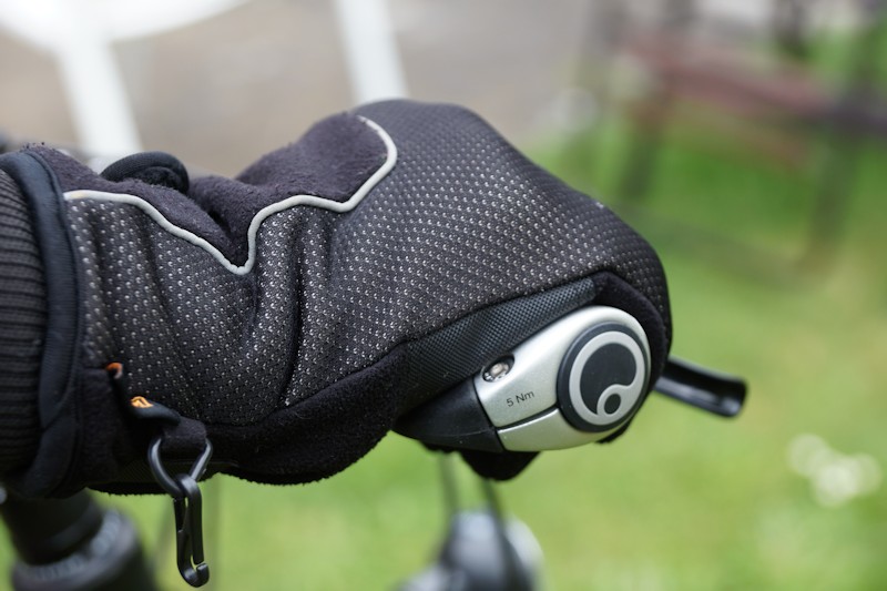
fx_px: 2217
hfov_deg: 22.6
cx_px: 444
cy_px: 296
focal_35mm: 90
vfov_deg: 15.2
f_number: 5.6
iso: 160
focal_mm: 60
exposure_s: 1/160
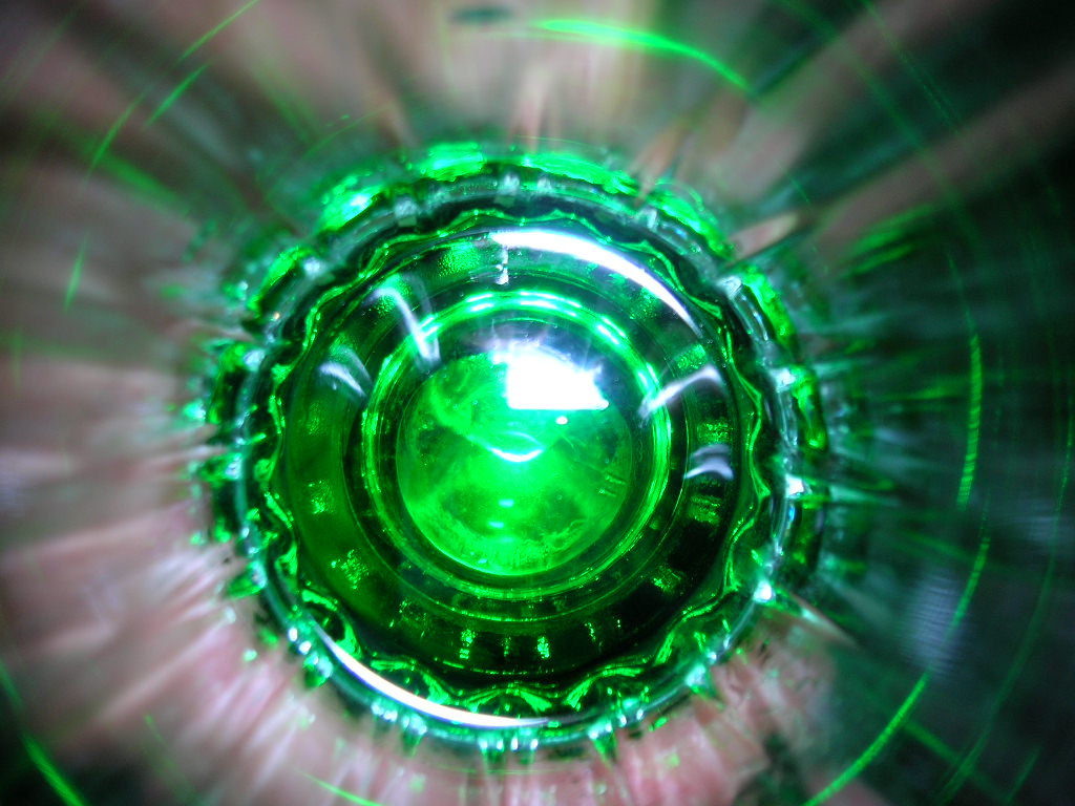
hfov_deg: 54.0
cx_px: 538
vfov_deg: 41.8
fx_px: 1056
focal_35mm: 34
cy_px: 403
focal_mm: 5.7
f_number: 2.9
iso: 50
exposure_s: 1/60.1
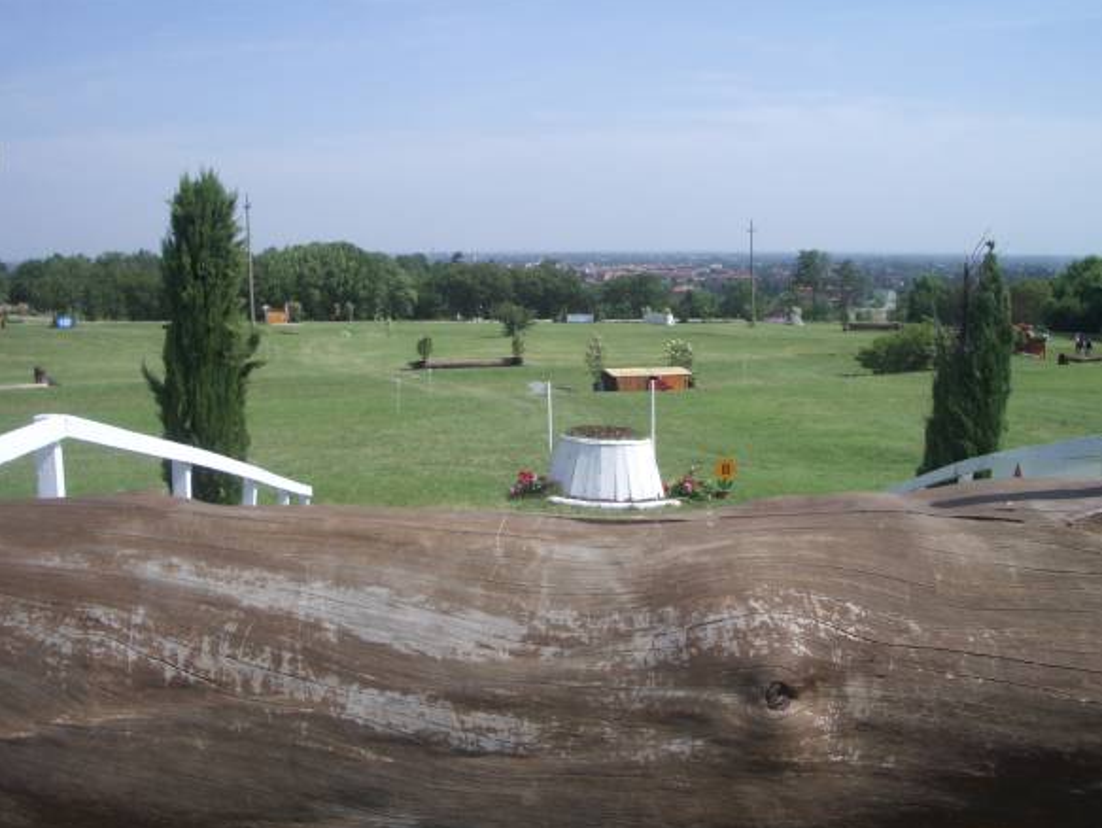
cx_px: 563
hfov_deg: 51.3
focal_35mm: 36
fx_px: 1147
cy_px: 416
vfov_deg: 39.7
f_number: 4.3
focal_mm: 5.8
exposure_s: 1/640
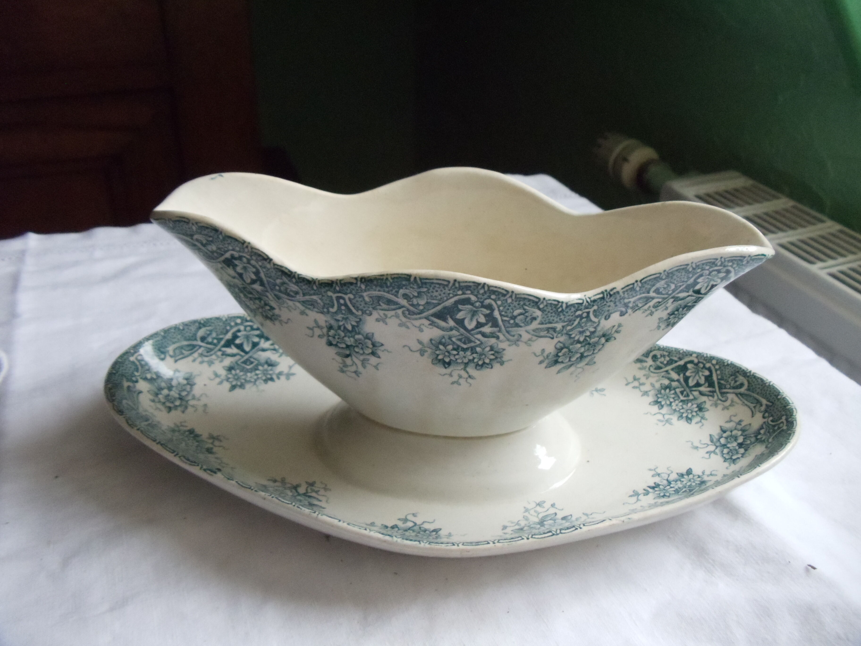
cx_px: 430
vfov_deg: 32.9
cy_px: 323
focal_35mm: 44
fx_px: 1094
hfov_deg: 42.9
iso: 800
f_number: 3.5
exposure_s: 1/30
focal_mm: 6
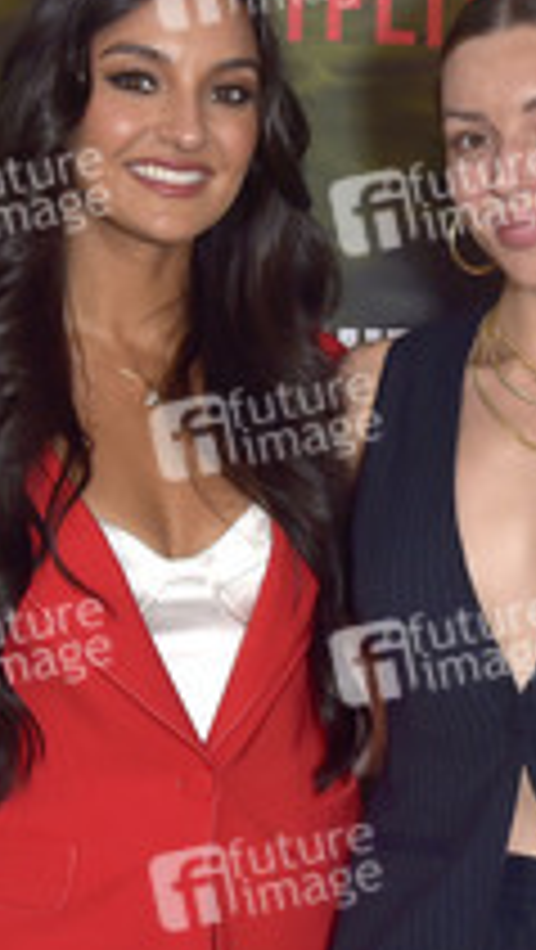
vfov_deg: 20.0
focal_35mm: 107
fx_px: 2698
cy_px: 540
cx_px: 324
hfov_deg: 11.3
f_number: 6.3
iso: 800
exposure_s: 1/200
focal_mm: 48
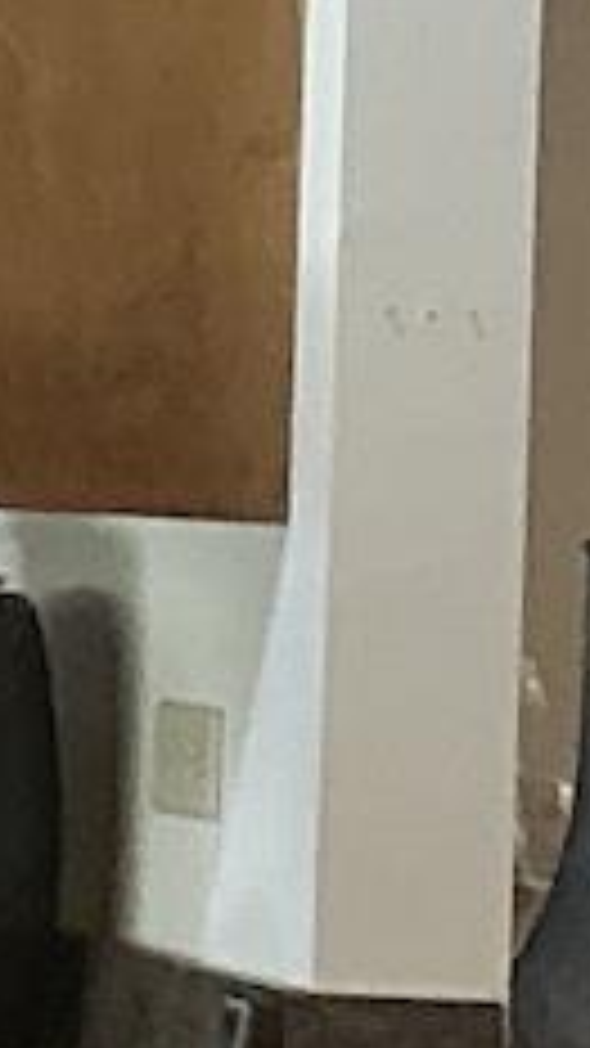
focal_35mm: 268
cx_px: -2837
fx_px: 7456
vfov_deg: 8.0
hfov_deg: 3.9
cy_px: 94
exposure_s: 1/60
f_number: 1.8
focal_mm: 3
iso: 64
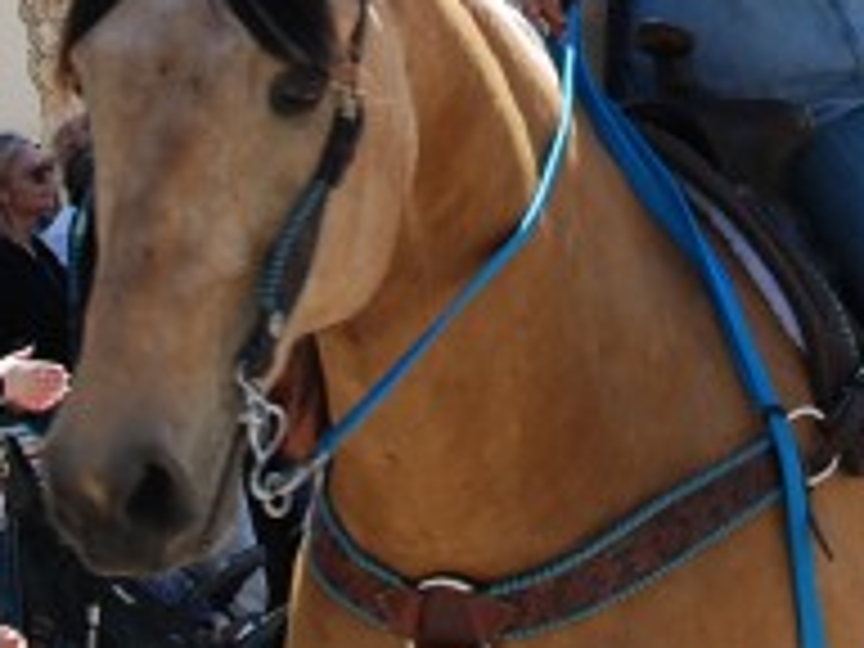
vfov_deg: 9.9
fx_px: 3694
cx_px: 664
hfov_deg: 13.3
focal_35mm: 148
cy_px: -27
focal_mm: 22
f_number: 6.3
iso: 100
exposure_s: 1/160
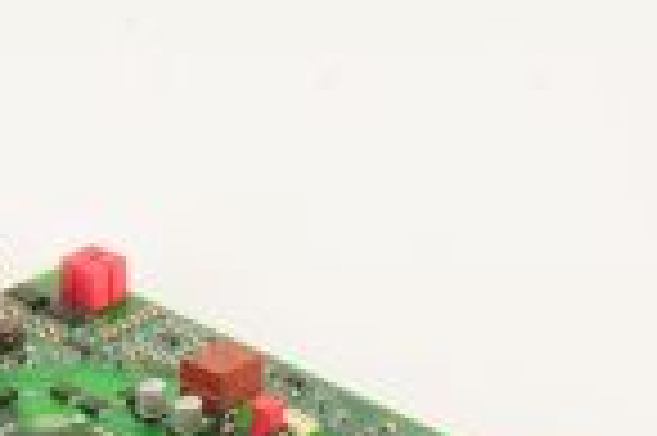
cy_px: 879
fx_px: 3737
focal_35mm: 205
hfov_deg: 9.9
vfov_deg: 6.5
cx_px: -72
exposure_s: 1/160
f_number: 13
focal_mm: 50
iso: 1600
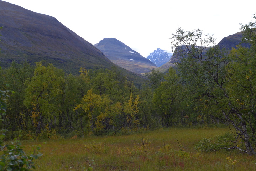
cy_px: 86
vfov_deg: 15.2
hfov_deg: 22.6
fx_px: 640
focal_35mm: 90
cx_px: 128
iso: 80
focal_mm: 17.7
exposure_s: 1/800
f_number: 2.8
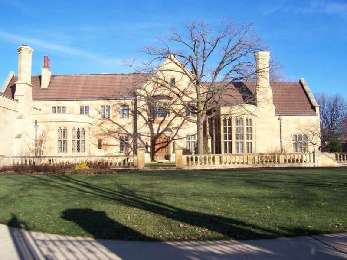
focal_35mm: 34
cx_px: 174
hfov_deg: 54.0
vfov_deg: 41.8
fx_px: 341
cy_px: 130
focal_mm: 5.6
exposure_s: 1/300
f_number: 5.1
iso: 80
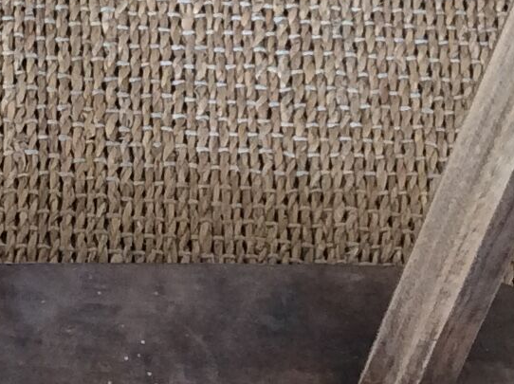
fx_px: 2269
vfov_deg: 9.7
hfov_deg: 12.9
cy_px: 225
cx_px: 130
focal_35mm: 153
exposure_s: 1/25
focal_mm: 3.3
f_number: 2.4
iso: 64
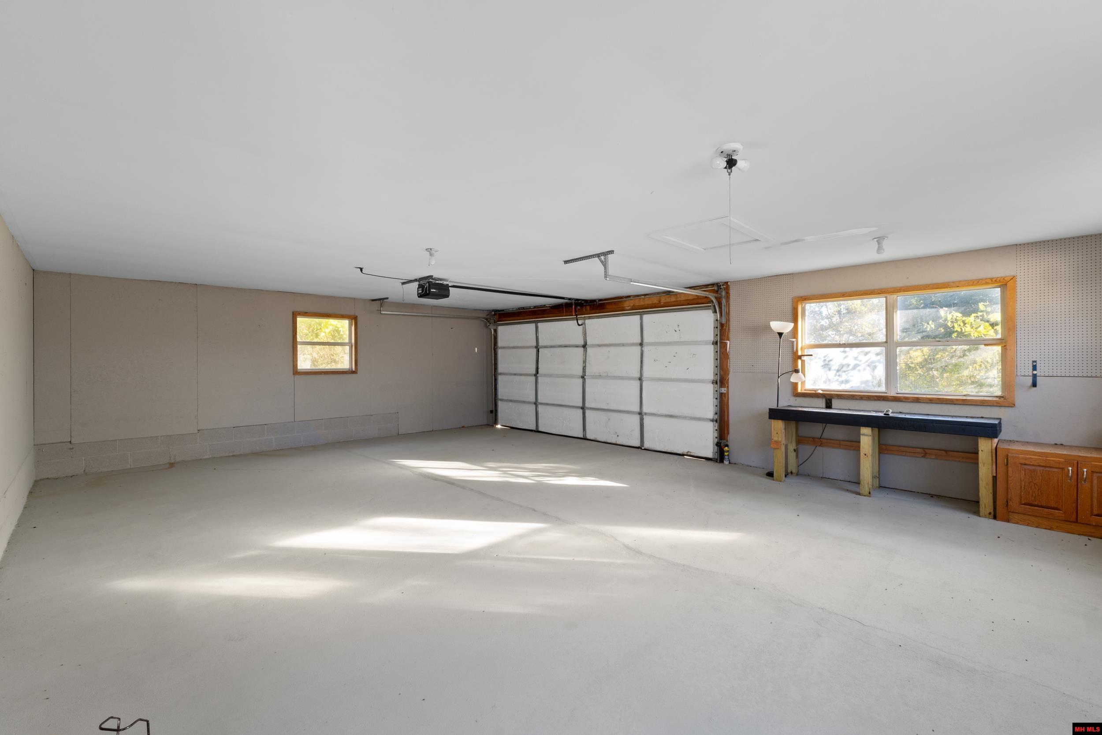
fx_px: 459
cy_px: 368
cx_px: 551
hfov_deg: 100.4
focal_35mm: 15
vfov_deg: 77.3
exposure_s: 1/3
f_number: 9
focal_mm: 10
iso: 200
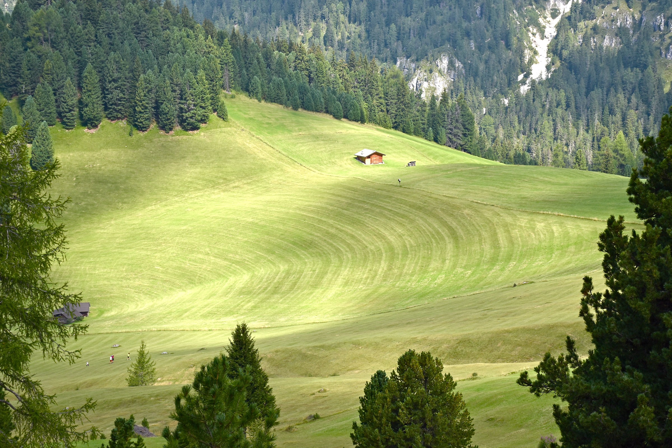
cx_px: 336
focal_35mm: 84
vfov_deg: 16.3
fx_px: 1568
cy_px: 224
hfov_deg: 24.2
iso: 200
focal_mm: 56
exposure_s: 1/500
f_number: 9
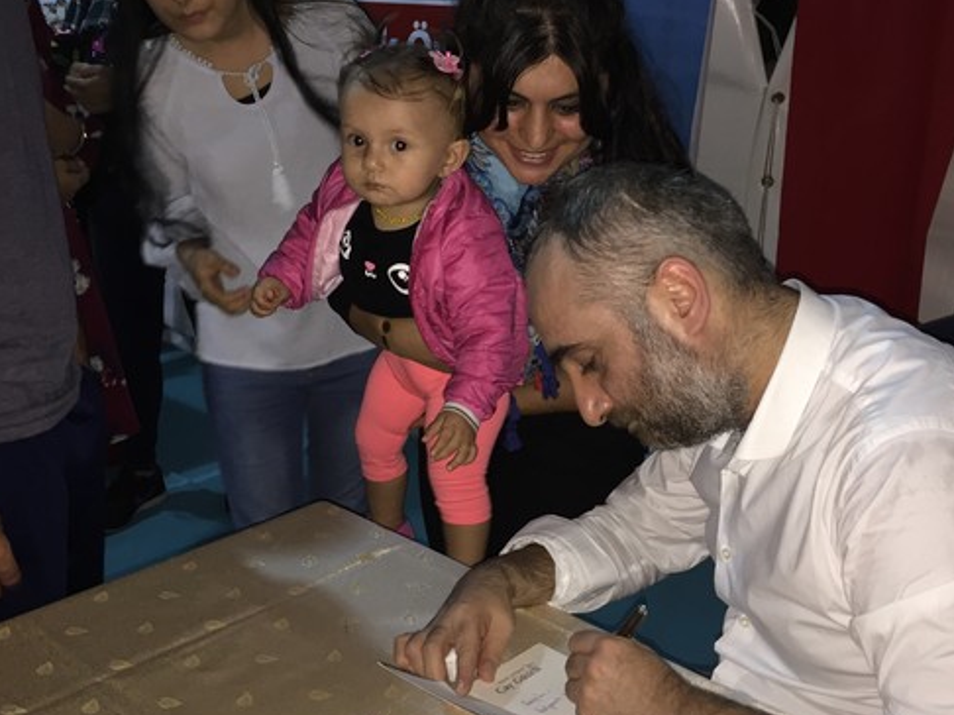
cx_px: 514
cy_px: 356
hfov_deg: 46.8
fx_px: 1102
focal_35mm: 40
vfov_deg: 35.9
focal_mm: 4.15
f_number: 2.2
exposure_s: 1/17
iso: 100
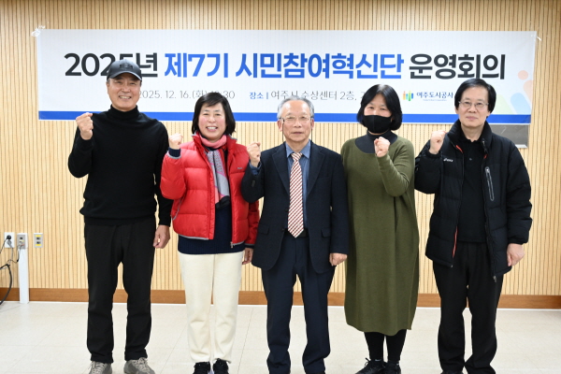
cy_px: 187
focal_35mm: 42
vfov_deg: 31.9
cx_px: 280
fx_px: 654
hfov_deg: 46.4
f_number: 4
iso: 800
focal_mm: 42
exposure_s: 1/50
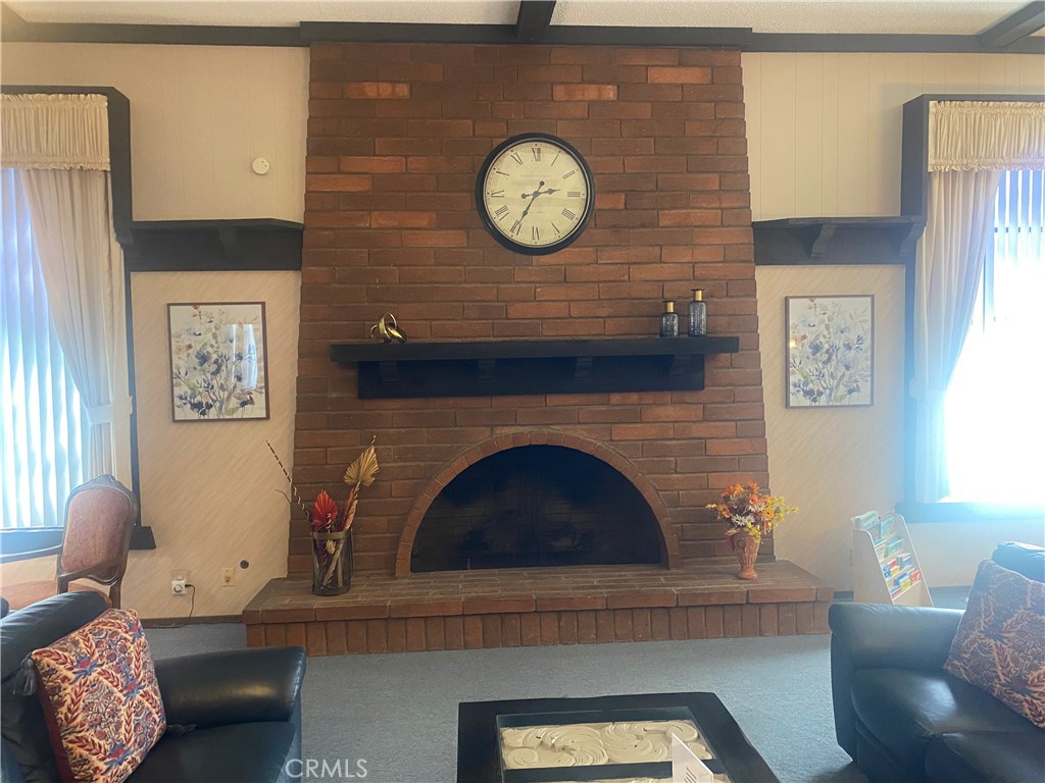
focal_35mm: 26
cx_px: 522
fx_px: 785
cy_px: 392
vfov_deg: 53.1
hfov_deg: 67.3
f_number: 1.8
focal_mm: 4.25
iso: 400
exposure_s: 1/60
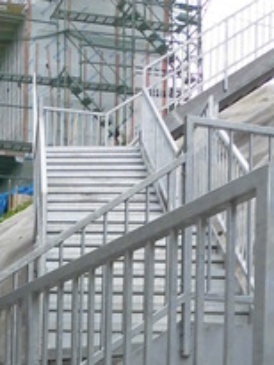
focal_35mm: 75
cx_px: -48
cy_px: 486
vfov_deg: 22.9
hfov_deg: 18.7
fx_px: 791
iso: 100
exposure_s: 1/640
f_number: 3.1
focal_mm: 4.3
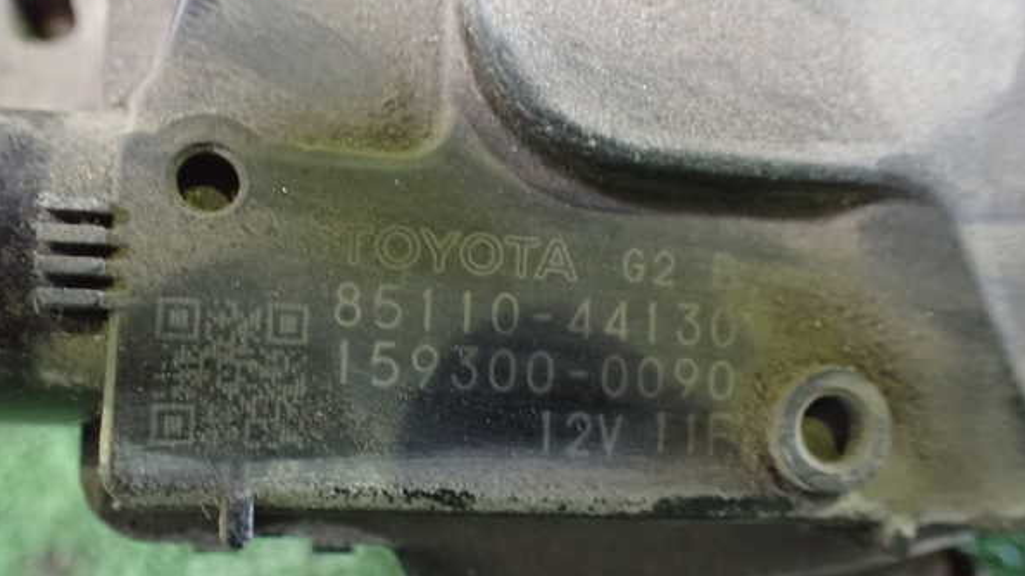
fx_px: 897
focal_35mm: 33
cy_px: 347
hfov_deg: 59.5
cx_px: 512
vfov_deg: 35.5
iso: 1250
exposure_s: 1/30
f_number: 2.3
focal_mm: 5.4
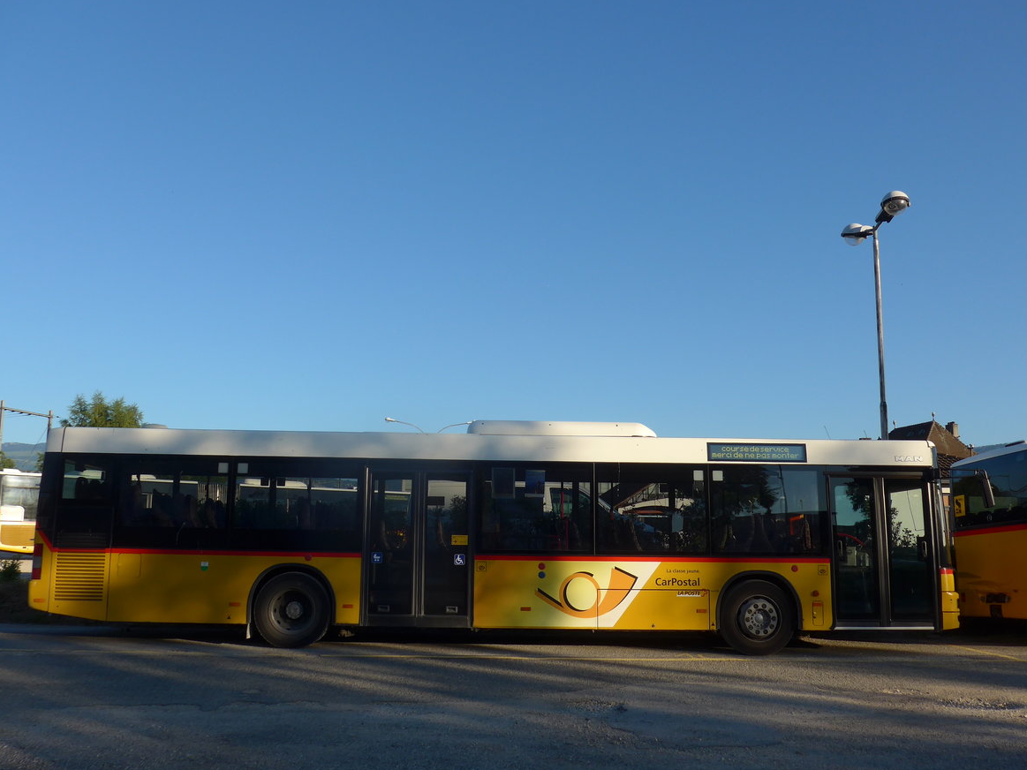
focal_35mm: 32
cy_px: 381
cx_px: 500
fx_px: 949
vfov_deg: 44.2
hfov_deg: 56.8
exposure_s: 1/1300
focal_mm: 6.5
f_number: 2.8
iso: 80
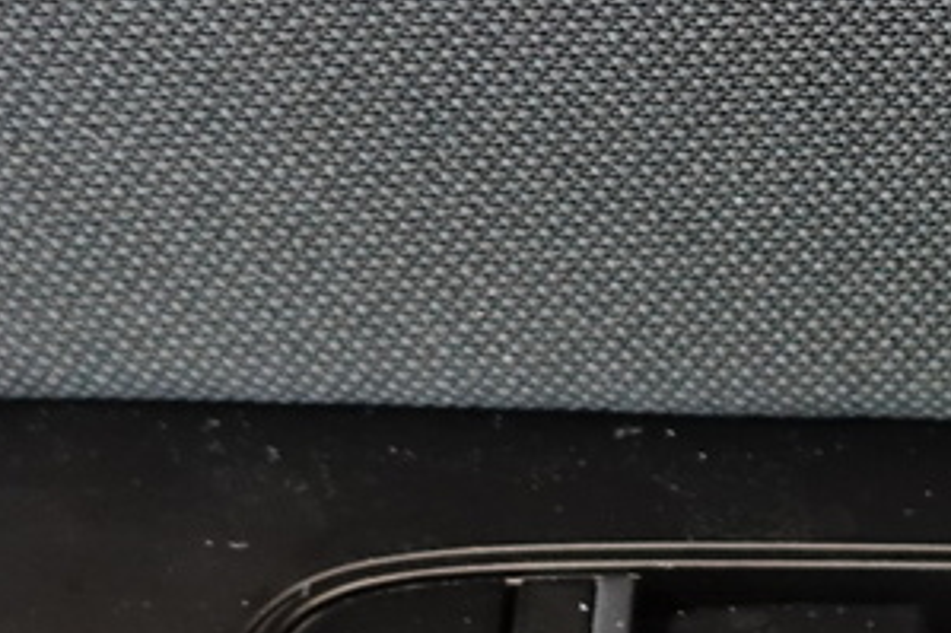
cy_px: 534
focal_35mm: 130
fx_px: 3432
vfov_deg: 10.5
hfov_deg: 14.9
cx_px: 1314
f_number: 1.8
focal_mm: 8.8
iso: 640
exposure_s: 1/30
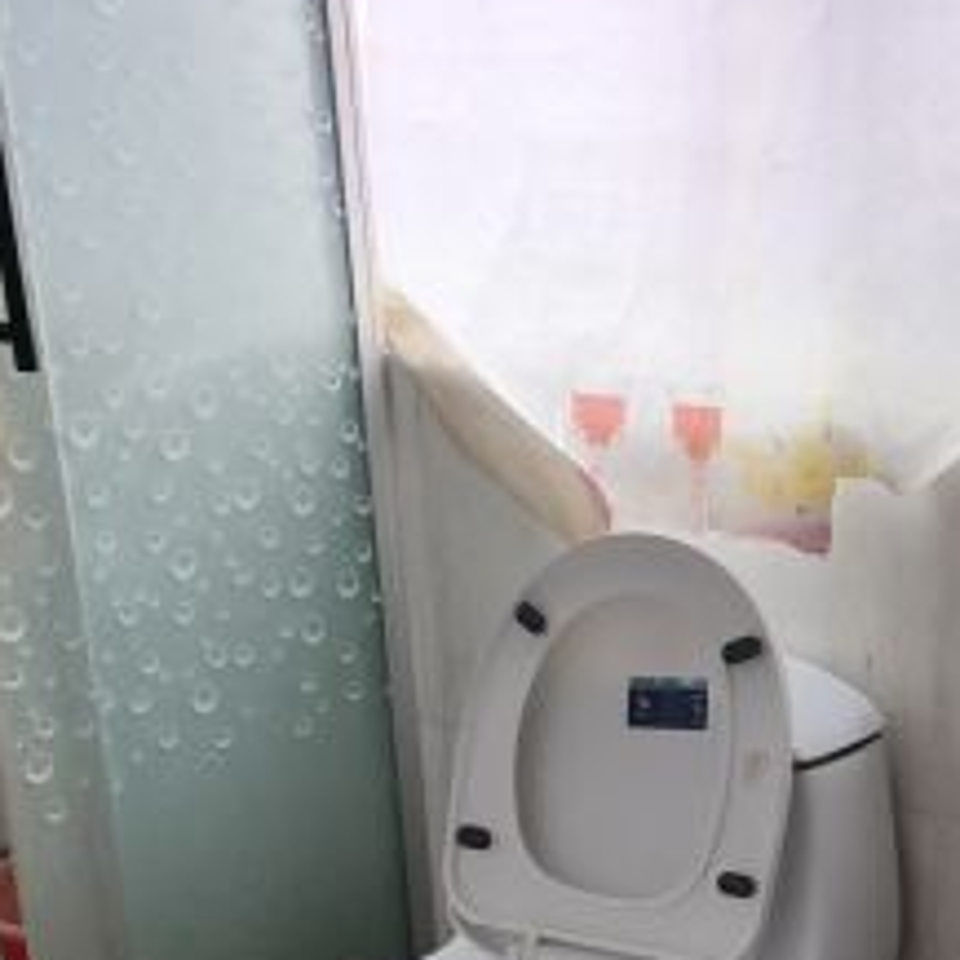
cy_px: 1115
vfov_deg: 21.6
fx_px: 2353
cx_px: 1115
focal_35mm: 75
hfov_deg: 21.6
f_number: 1.57
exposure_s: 1/50
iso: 175
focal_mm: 6.54
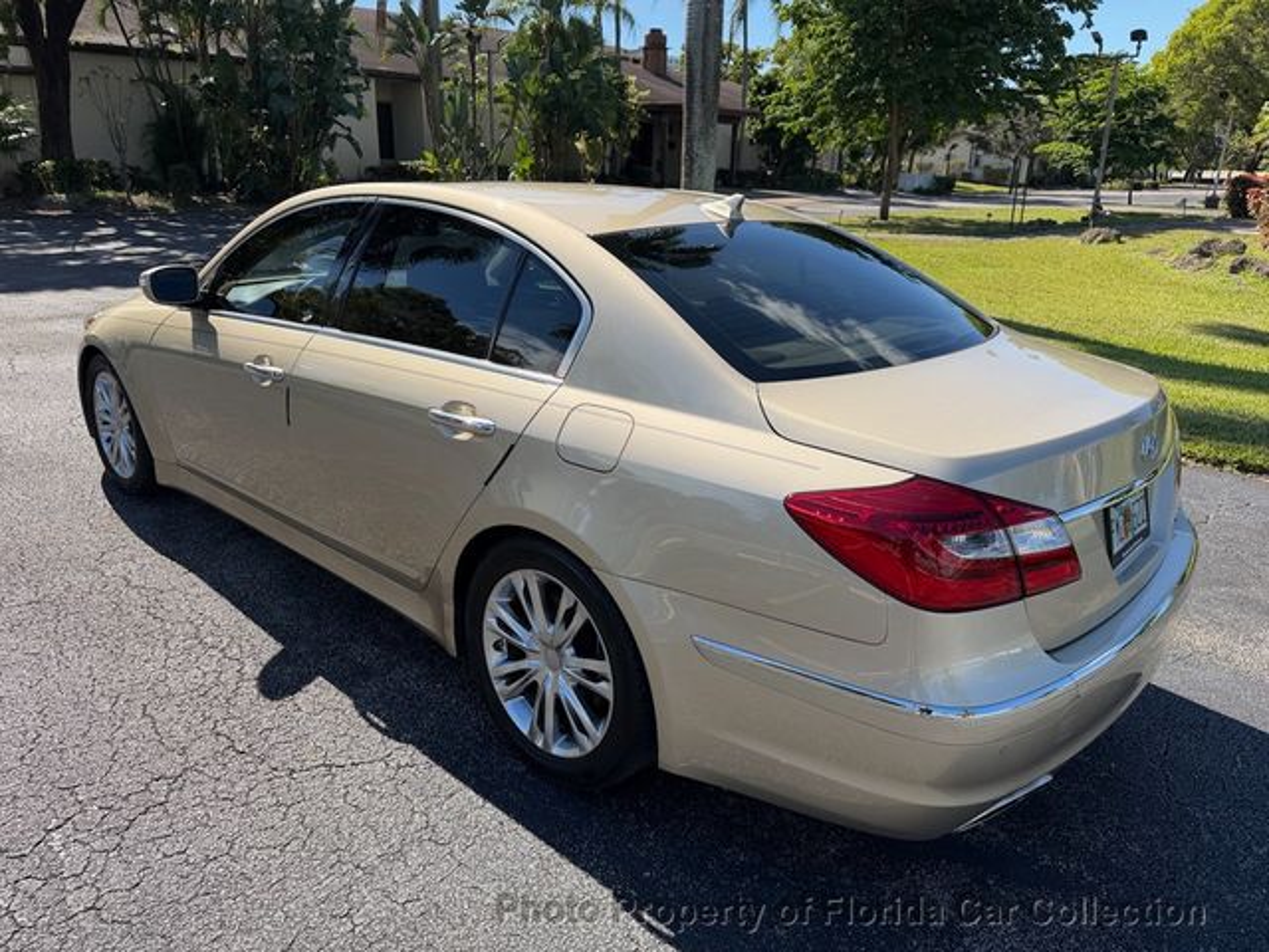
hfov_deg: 71.6
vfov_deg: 56.8
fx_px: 880
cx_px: 634
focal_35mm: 24
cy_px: 476
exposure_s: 1/3145
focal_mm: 6.76
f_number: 1.78
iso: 80
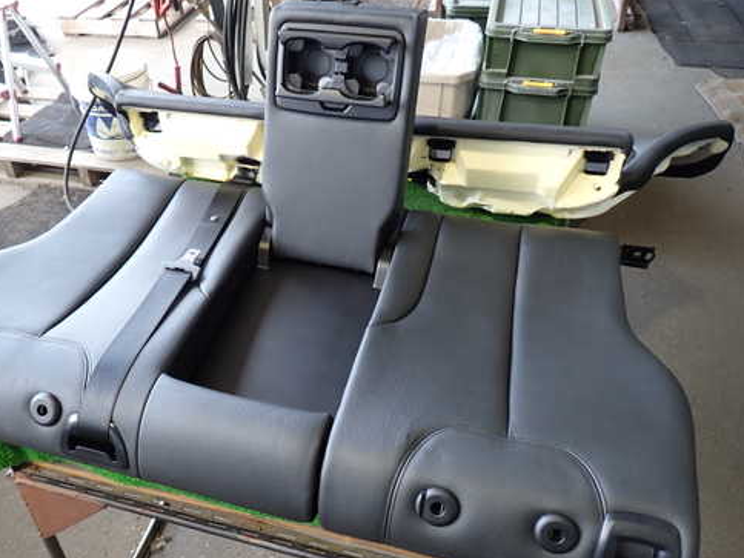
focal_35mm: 31
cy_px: 281
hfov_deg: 58.0
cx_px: 303
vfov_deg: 45.4
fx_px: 666
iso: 200
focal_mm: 4.5
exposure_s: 1/40
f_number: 2
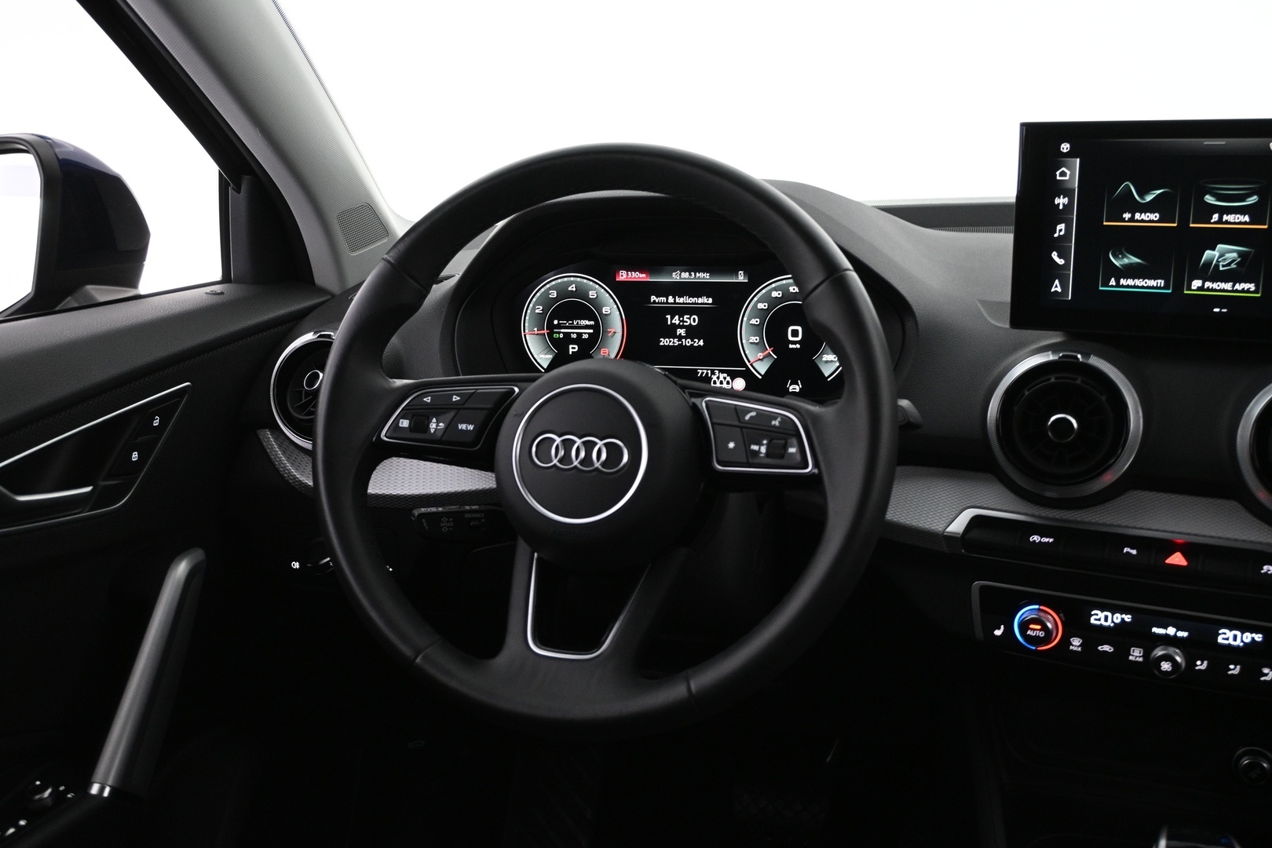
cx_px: 636
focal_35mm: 34
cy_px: 424
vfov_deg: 39.1
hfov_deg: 56.1
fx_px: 1192
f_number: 4
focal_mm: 22.5
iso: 1600
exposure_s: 1/30
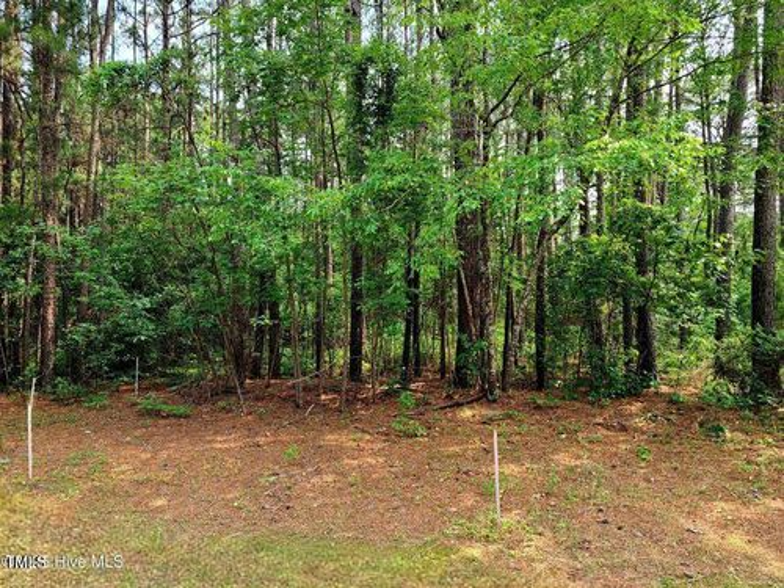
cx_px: 392
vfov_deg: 53.1
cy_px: 294
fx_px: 589
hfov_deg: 67.3
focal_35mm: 26
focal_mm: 5.4
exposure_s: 1/156
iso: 40
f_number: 1.8
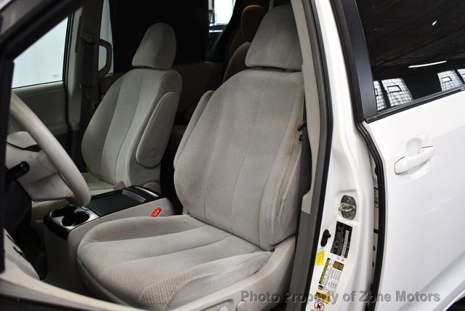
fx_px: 465
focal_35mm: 36
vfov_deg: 36.9
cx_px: 232
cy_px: 156
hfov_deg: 53.1
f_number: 3.5
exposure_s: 1/125
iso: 1100
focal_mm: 18
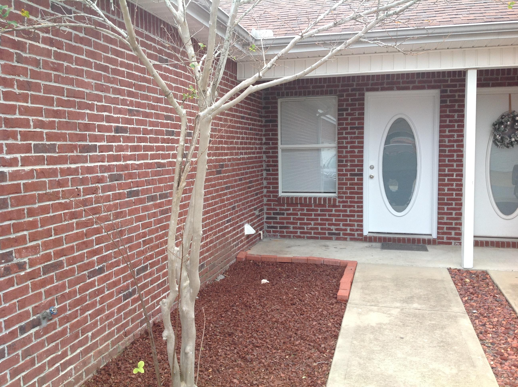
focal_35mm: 35
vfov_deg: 40.6
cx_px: 259
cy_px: 194
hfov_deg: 52.7
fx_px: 523
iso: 50
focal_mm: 4.28
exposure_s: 1/201
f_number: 2.4
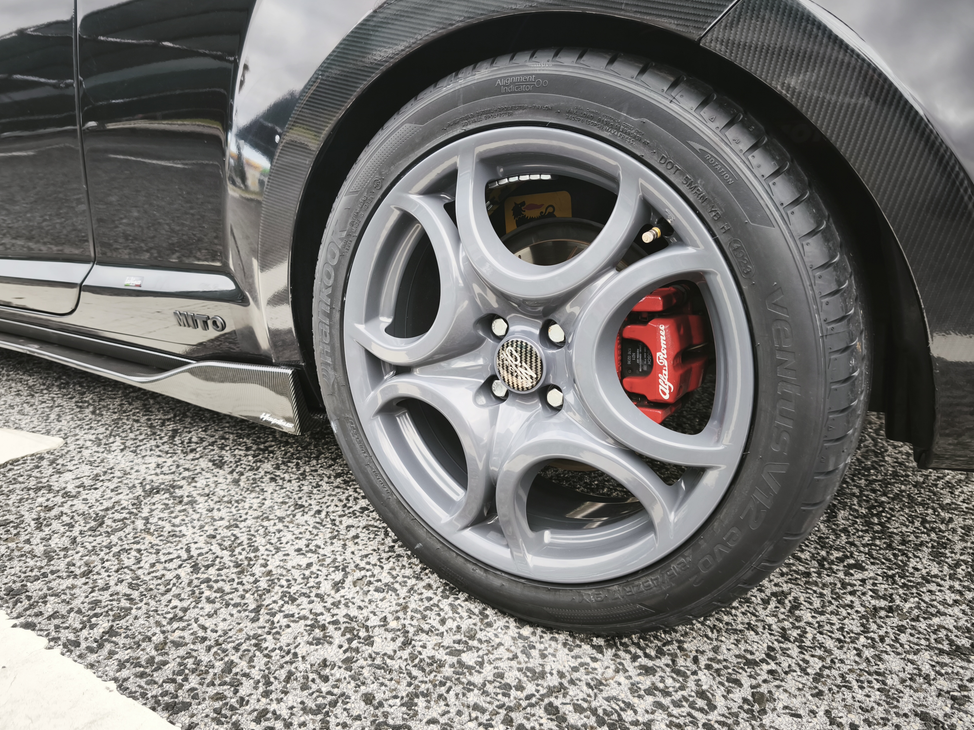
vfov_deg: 56.8
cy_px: 375
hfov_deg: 71.6
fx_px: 675
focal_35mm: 24
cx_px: 470
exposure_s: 1/282
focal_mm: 5.35
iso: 80
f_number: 1.7
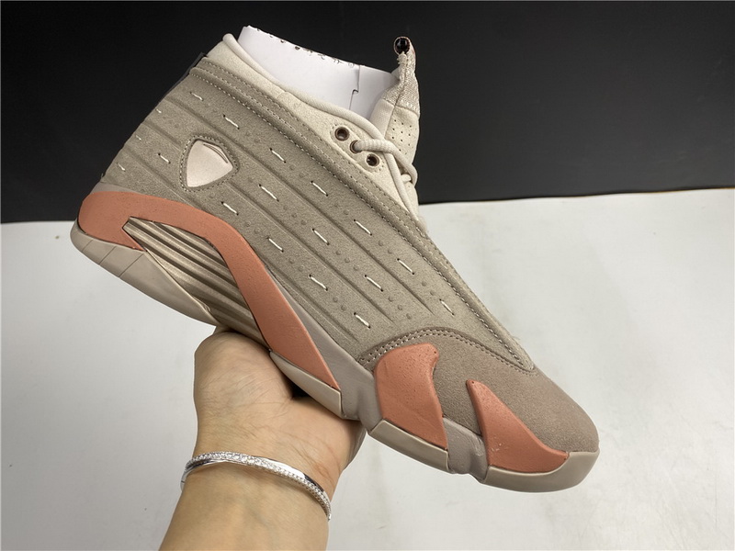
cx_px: 368
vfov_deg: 53.1
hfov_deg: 67.3
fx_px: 552
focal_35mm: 26
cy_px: 276
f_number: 1.8
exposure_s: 1/100
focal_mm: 4.25
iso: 40
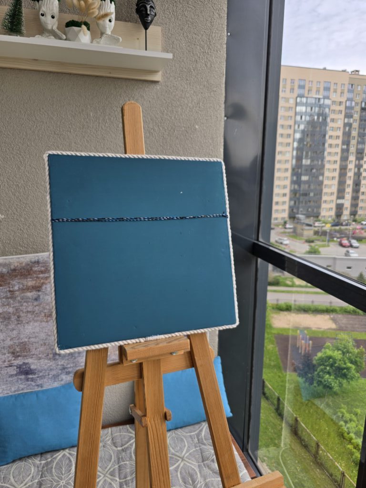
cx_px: 183
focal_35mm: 23
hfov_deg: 58.9
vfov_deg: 73.9
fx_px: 324
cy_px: 244
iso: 12
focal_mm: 6.3
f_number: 1.7
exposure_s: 1/350
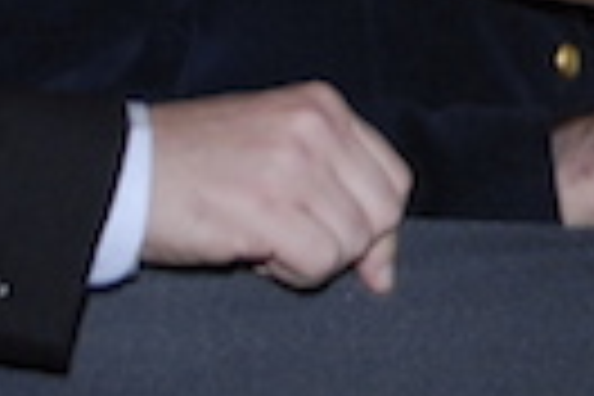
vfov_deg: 5.3
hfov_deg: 7.8
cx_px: 1098
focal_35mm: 255
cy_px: -333
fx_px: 4207
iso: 500
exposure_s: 1/30
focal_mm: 28
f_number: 4
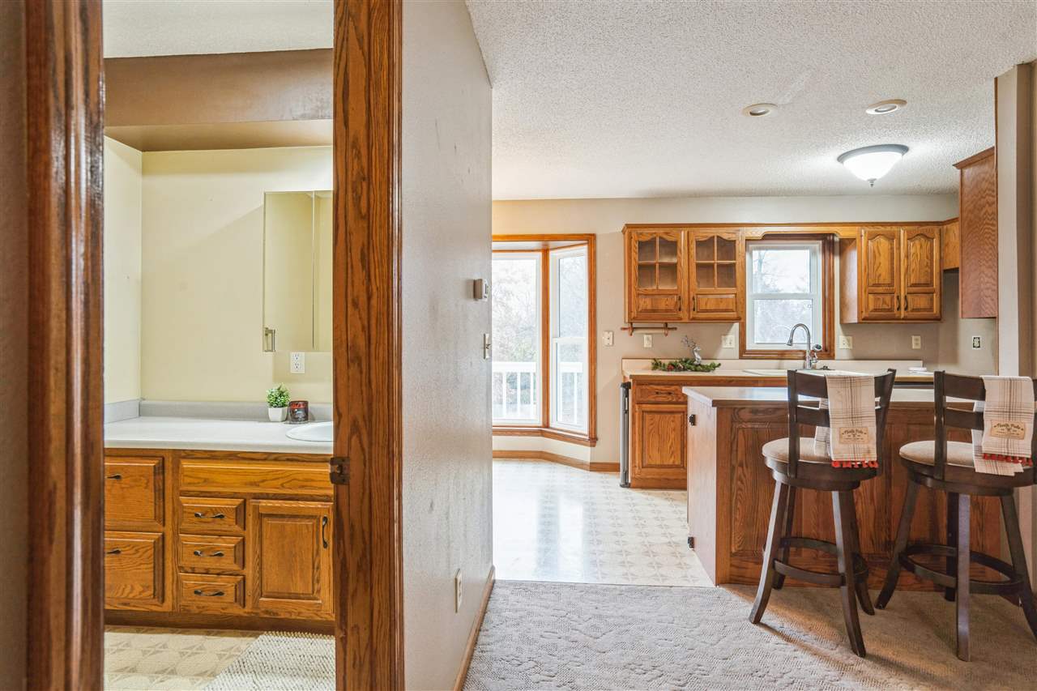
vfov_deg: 67.4
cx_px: 518
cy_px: 346
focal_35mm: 18
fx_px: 518
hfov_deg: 90.0
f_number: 9
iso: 400
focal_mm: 18
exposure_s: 1/4
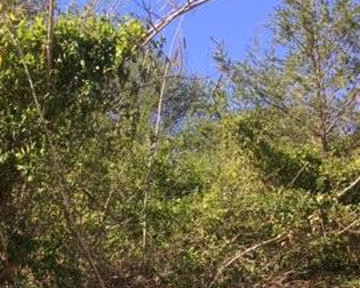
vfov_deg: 22.1
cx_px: -45
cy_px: 280
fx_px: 714
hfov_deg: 26.0
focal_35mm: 67
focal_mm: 4.15
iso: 25
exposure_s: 1/425
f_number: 2.2
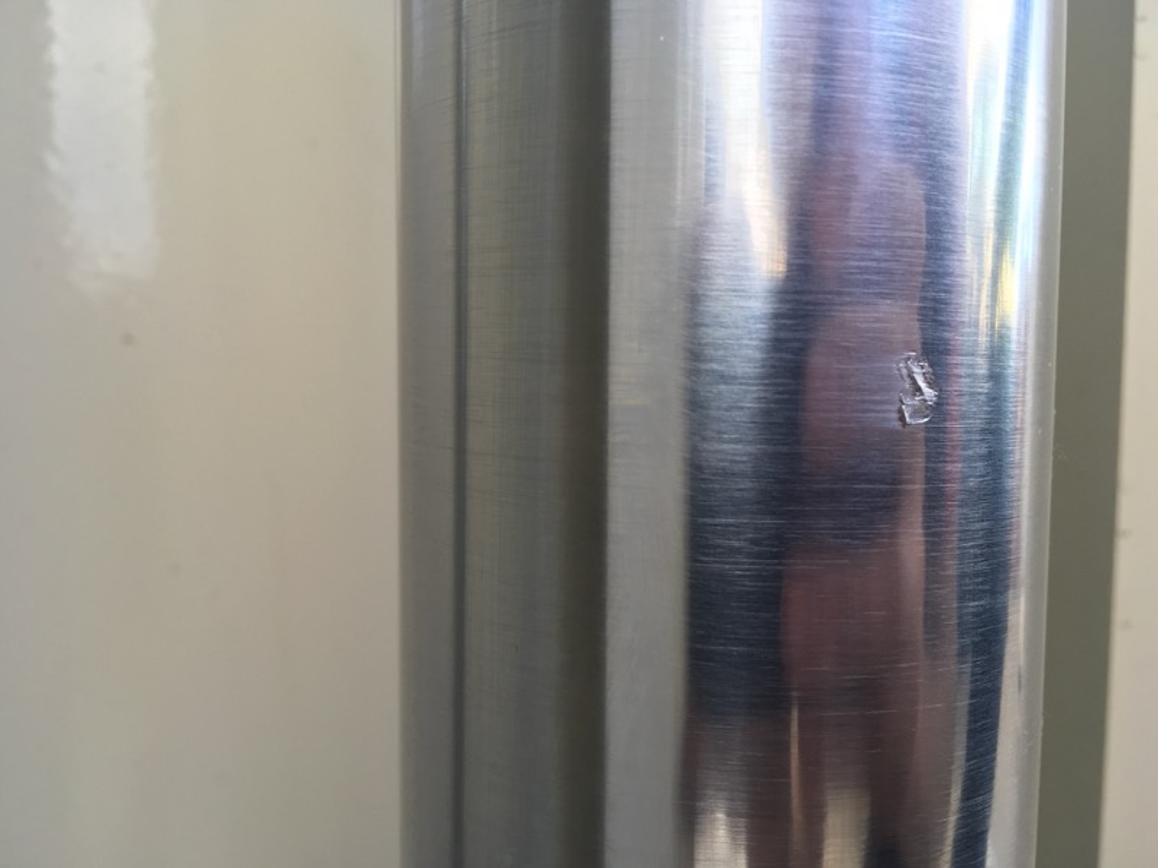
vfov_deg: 48.2
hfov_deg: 61.7
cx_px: 579
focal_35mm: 29
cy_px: 434
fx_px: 970
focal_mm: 4.15
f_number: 2.2
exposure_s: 1/100
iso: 40
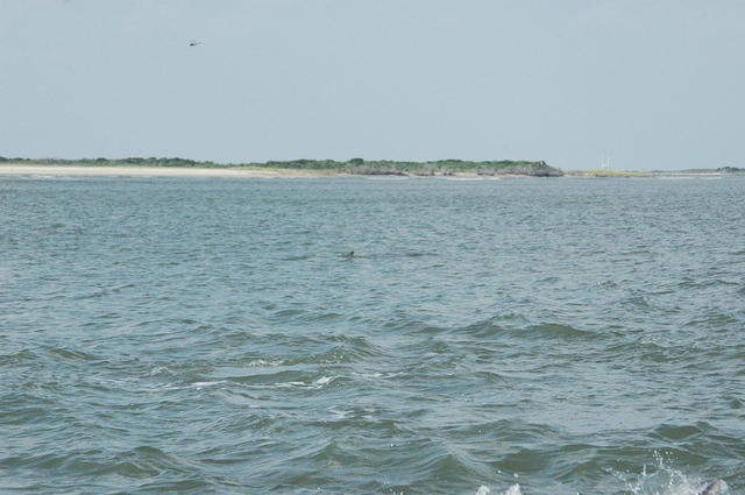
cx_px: 372
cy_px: 248
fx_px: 3038
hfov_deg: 14.0
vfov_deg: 9.3
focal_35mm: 147
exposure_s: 1/2000
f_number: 11
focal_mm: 98
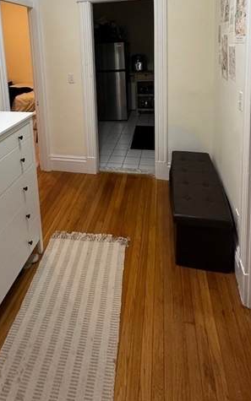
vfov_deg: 67.6
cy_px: 79
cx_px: 101
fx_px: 263
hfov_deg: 50.8
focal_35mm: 24
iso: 320
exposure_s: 1/60
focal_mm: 2.22
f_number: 2.2
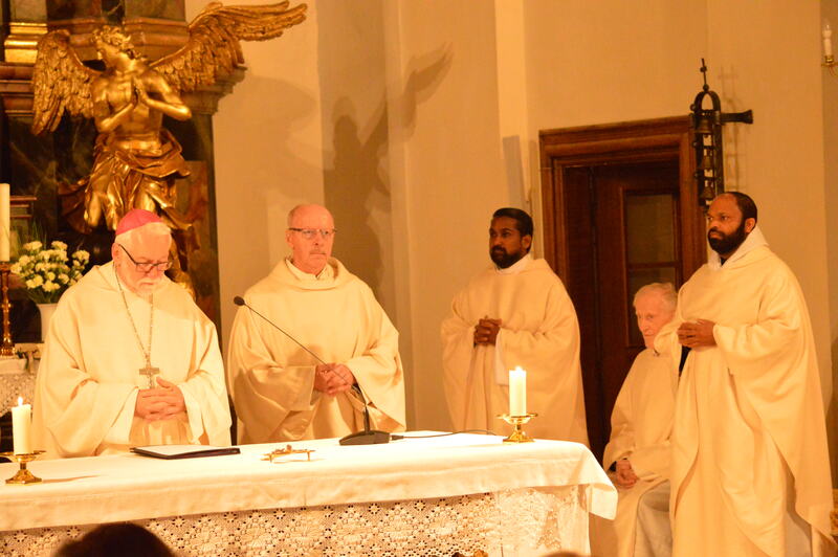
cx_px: 419
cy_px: 278
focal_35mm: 120
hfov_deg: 17.1
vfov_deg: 11.4
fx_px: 2791
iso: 6400
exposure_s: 1/100
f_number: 4.5
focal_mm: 80
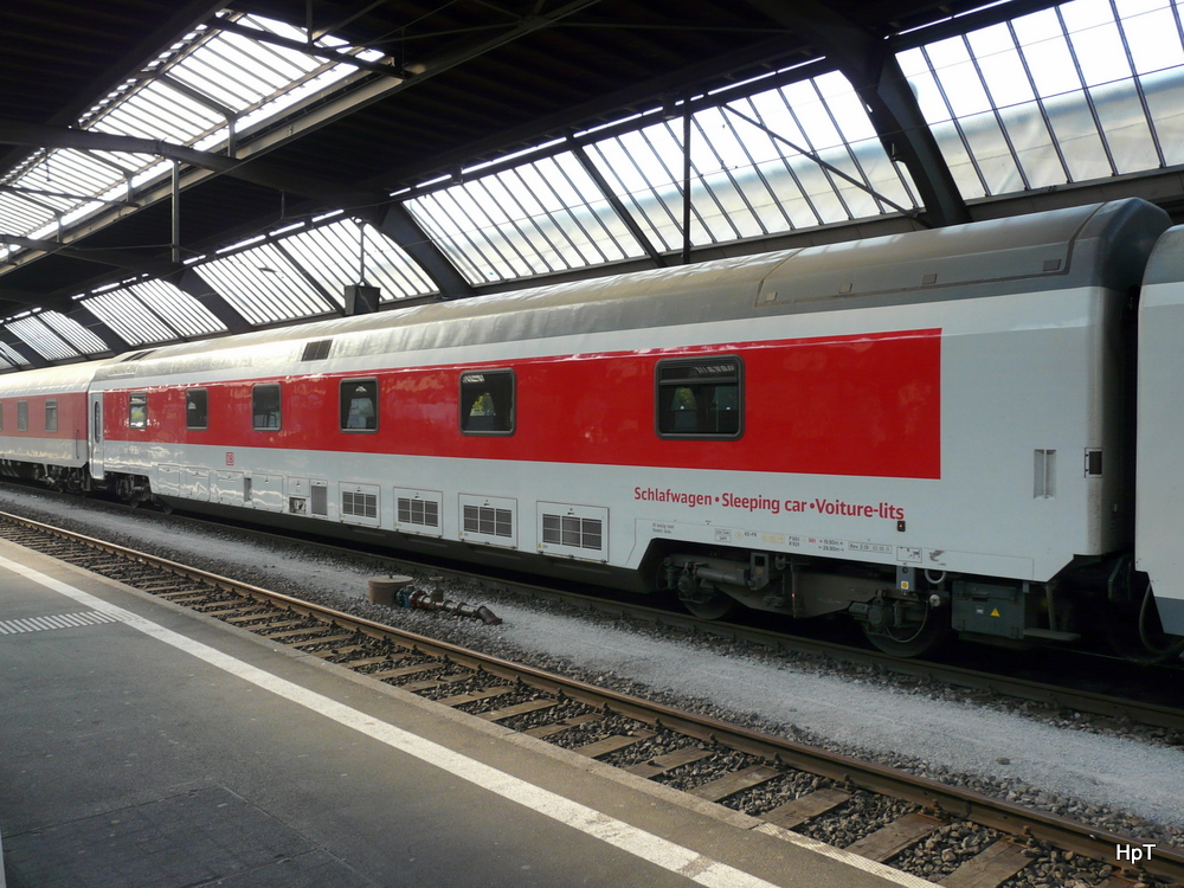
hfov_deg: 63.4
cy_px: 444
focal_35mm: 28
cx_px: 592
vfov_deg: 49.7
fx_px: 958
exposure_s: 1/100
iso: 100
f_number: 2.8
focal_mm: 4.6
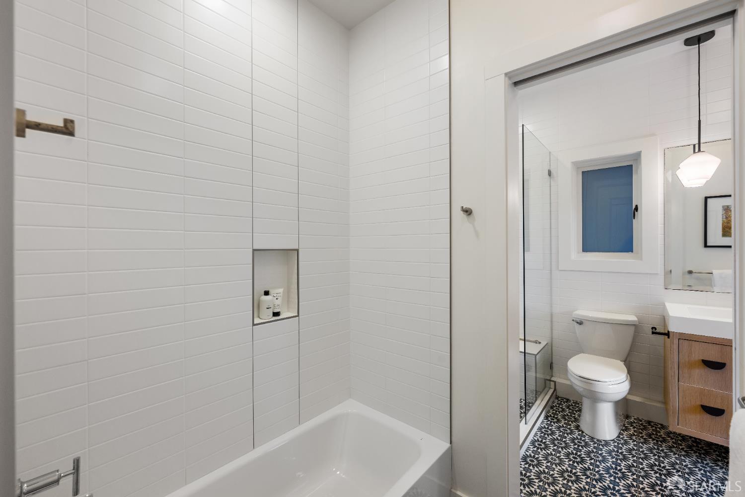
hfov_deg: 100.4
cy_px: 248
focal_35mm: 15
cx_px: 372
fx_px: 310
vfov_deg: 77.3
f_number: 8
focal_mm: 15
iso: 400
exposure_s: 1/8
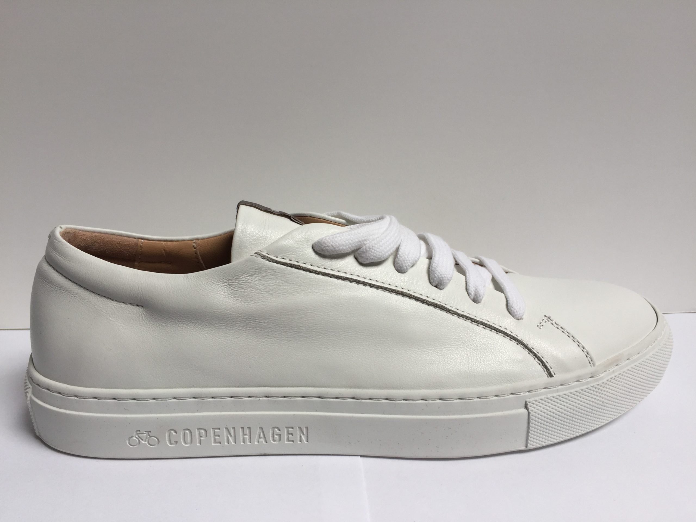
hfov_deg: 61.7
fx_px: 583
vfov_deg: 48.2
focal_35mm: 29
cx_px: 348
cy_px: 261
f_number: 2.2
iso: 32
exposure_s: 1/129
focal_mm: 4.15
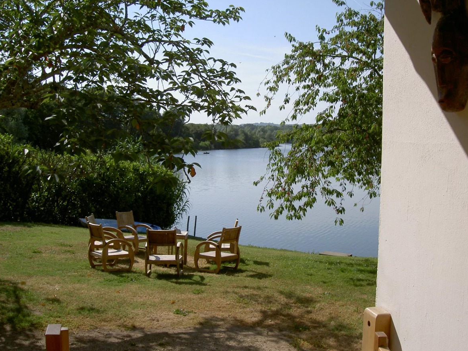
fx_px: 541
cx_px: 238
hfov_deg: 46.8
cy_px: 178
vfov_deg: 36.0
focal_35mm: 40
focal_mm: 8
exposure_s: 1/1250
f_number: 4.7
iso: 100
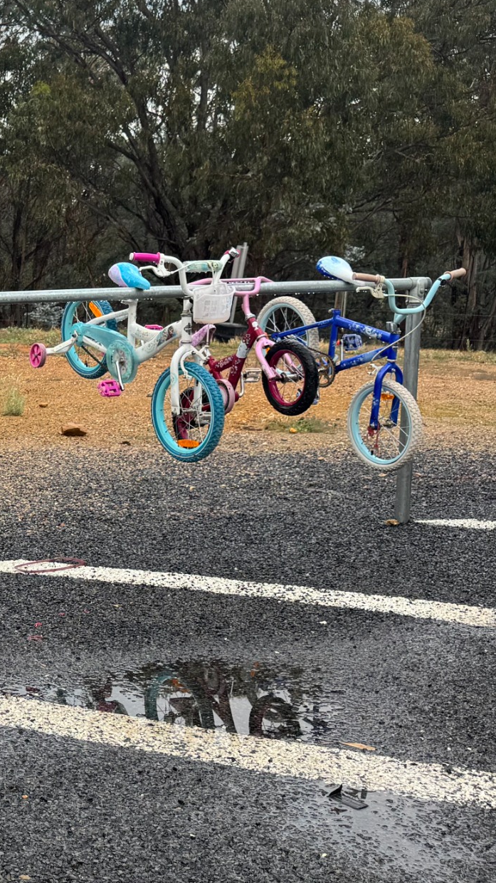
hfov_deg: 20.0
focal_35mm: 54
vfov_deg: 38.5
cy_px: 419
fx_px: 1263
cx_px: -186
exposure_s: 1/747
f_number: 1.78
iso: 80
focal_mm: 6.76
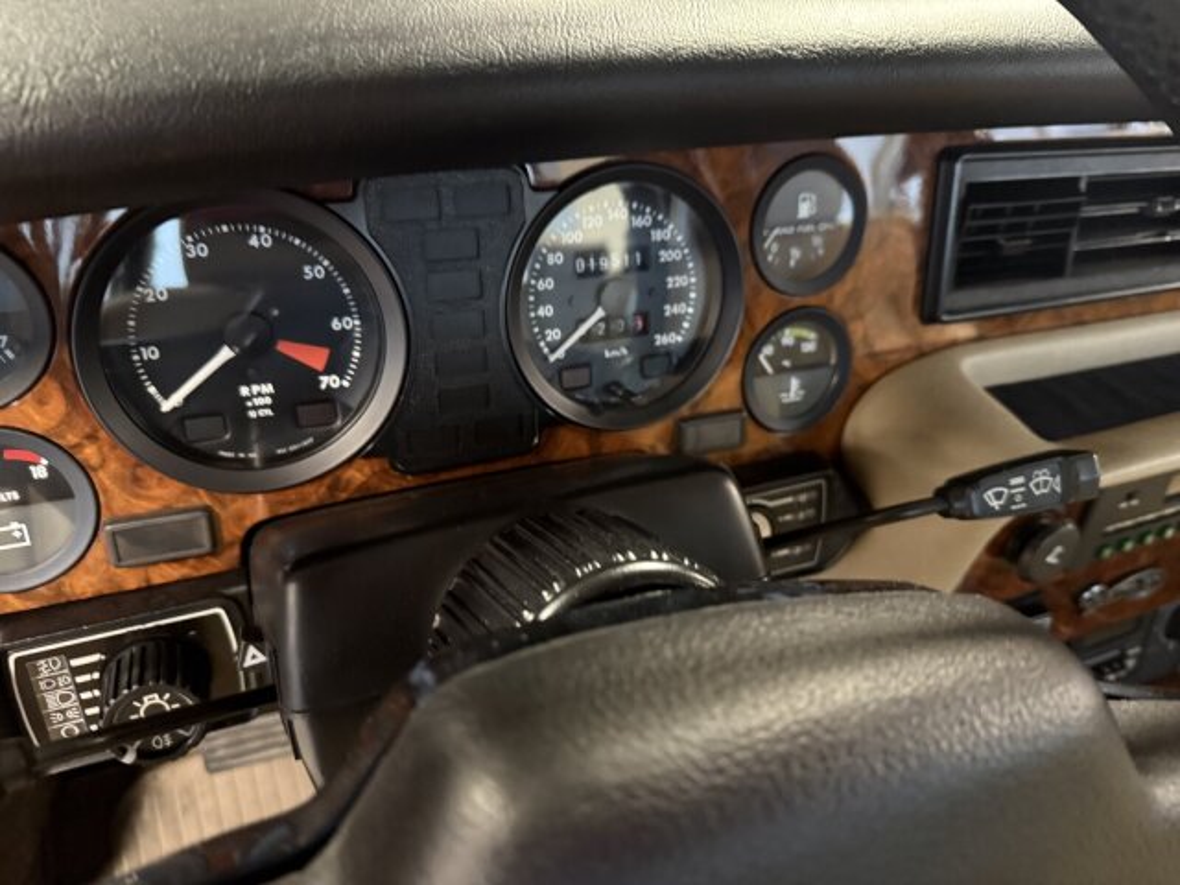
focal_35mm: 24
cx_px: 590
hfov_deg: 71.6
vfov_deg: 56.8
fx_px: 818
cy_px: 442
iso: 800
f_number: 1.78
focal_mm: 6.76
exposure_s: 1/25
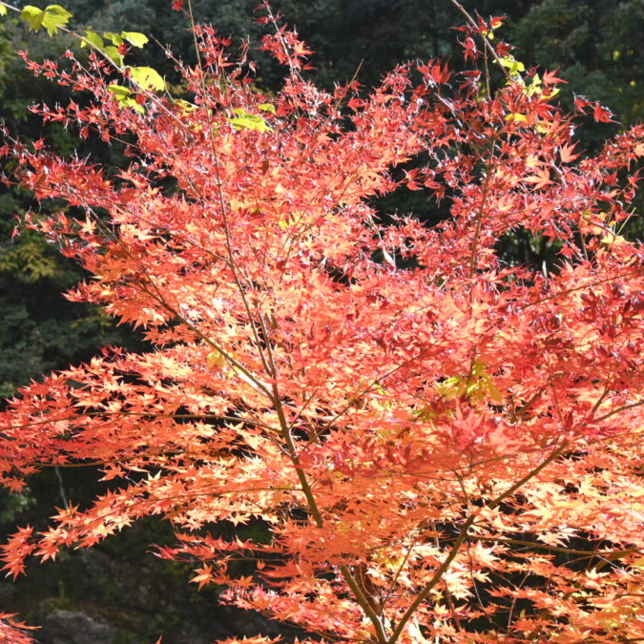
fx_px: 1241
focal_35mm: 59
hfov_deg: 28.6
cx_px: 158
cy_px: 325
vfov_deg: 29.1
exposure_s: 1/80
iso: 100
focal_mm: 30.5
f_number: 4.8
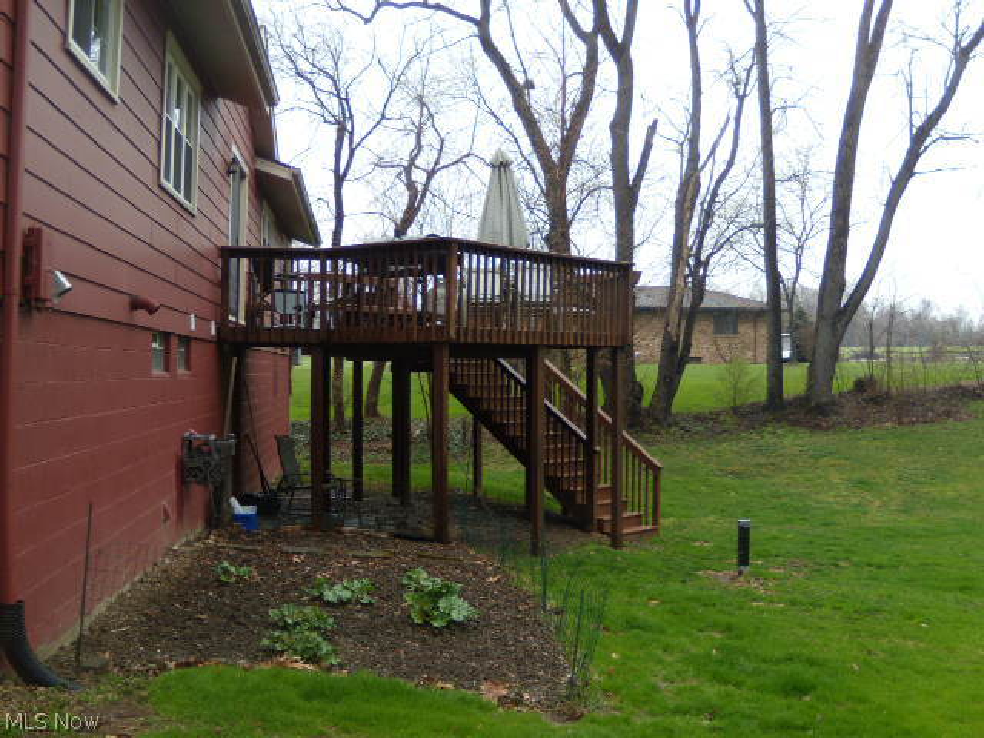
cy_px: 369
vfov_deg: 39.7
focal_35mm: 36
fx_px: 1023
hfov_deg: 51.4
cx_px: 492
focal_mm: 6.4
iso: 80
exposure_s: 1/100
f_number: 3.6
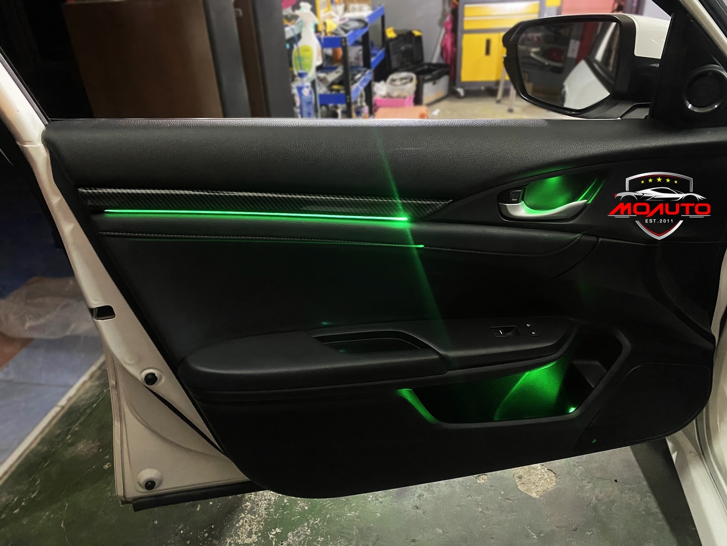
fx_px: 546
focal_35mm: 26
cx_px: 364
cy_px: 273
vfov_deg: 53.1
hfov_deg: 67.3
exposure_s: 1/25
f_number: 1.8
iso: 800
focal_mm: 4.25
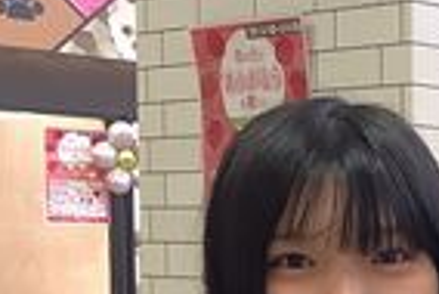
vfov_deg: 9.8
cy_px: 449
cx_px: 795
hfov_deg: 13.5
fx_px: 1660
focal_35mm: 136
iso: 100
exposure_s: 1/60
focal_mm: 3.3
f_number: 2.4
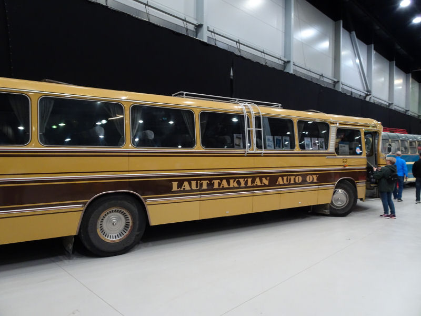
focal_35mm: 24
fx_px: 292
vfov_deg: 56.8
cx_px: 210
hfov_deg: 71.6
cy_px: 158
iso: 400
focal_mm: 4.1
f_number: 3.5
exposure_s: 1/30
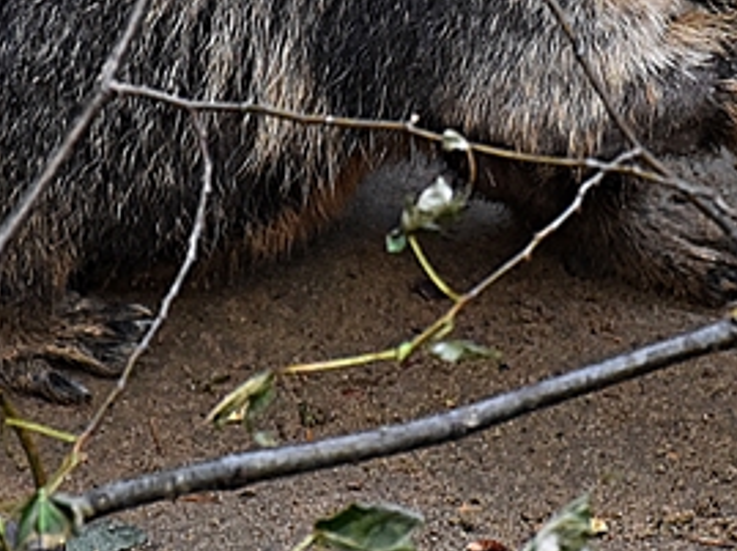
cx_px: 389
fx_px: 16372
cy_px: 127
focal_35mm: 770
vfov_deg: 1.9
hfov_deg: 2.6
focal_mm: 140
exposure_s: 1/500
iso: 1100
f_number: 5.6
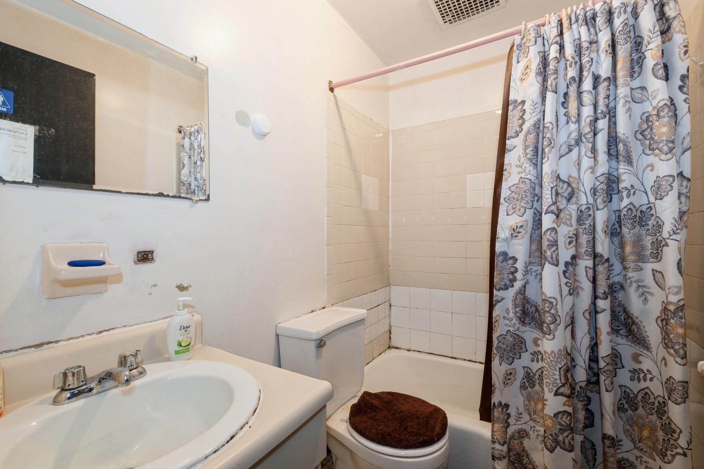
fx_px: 293
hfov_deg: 100.4
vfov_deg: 77.3
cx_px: 352
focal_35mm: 15
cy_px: 234
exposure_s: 1/2
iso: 640
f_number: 14
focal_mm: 15
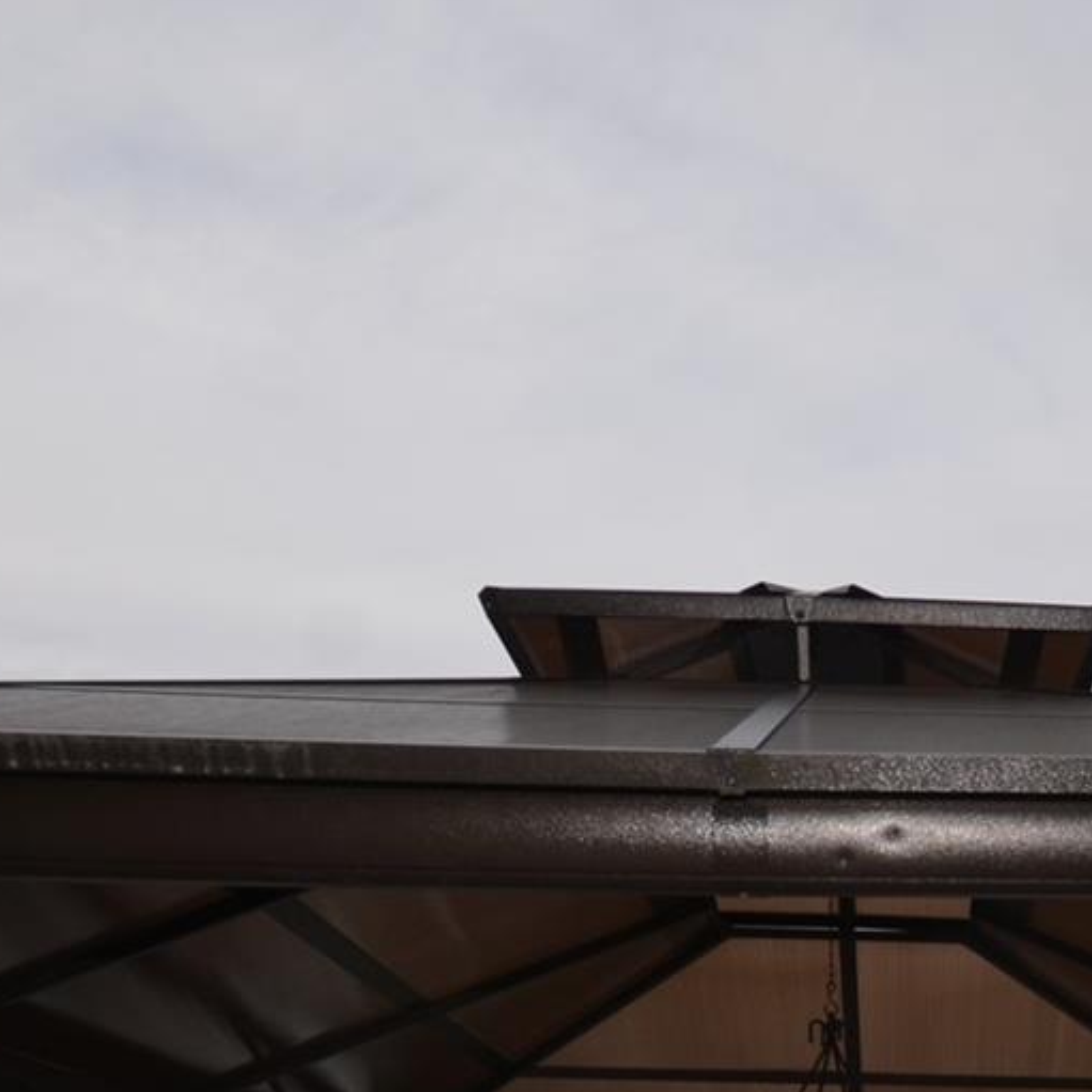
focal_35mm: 51
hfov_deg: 30.9
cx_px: 1096
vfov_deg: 27.6
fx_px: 1820
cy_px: 1432
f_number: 7.1
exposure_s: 1/200
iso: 100
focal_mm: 10
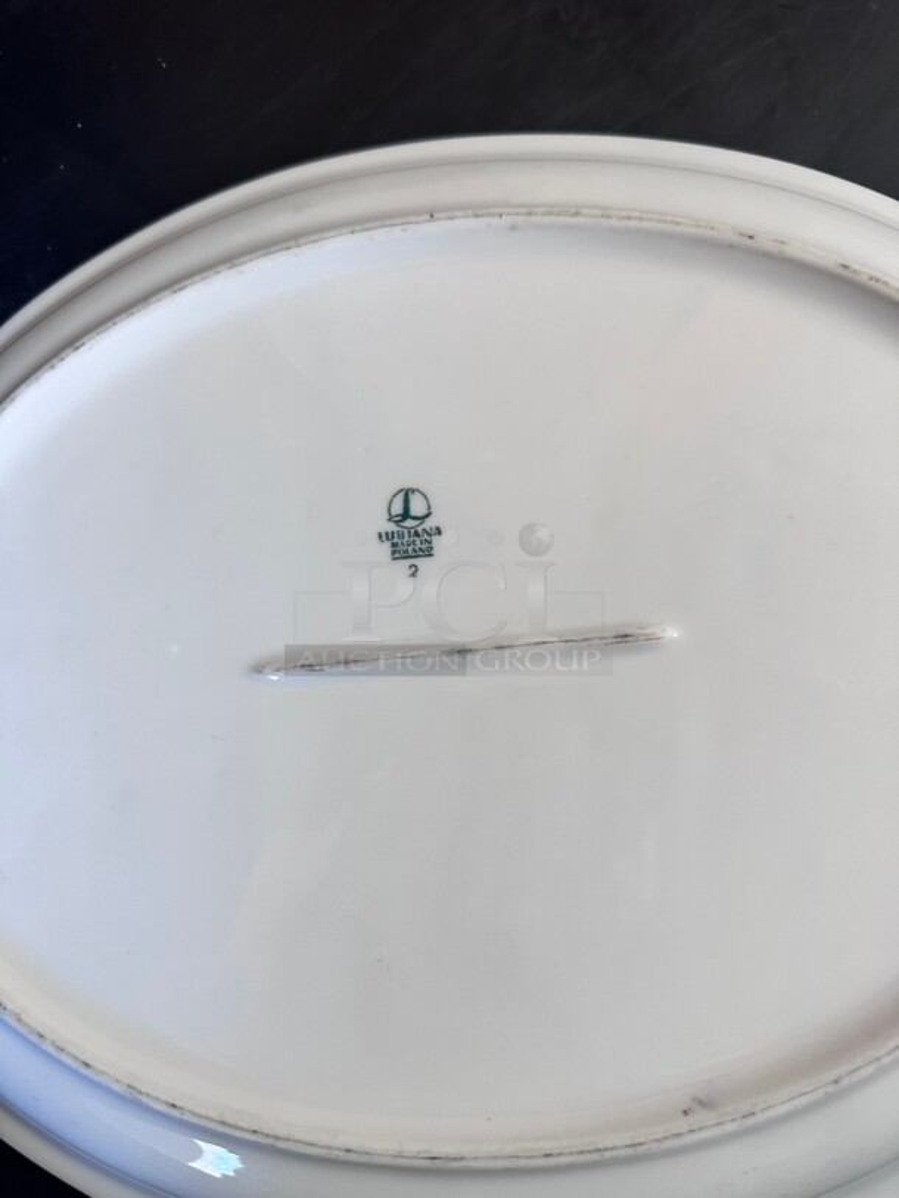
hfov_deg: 56.8
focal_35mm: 24
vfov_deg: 71.6
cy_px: 599
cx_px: 450
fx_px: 831
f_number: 1.78
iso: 250
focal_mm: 6.86
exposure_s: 1/83
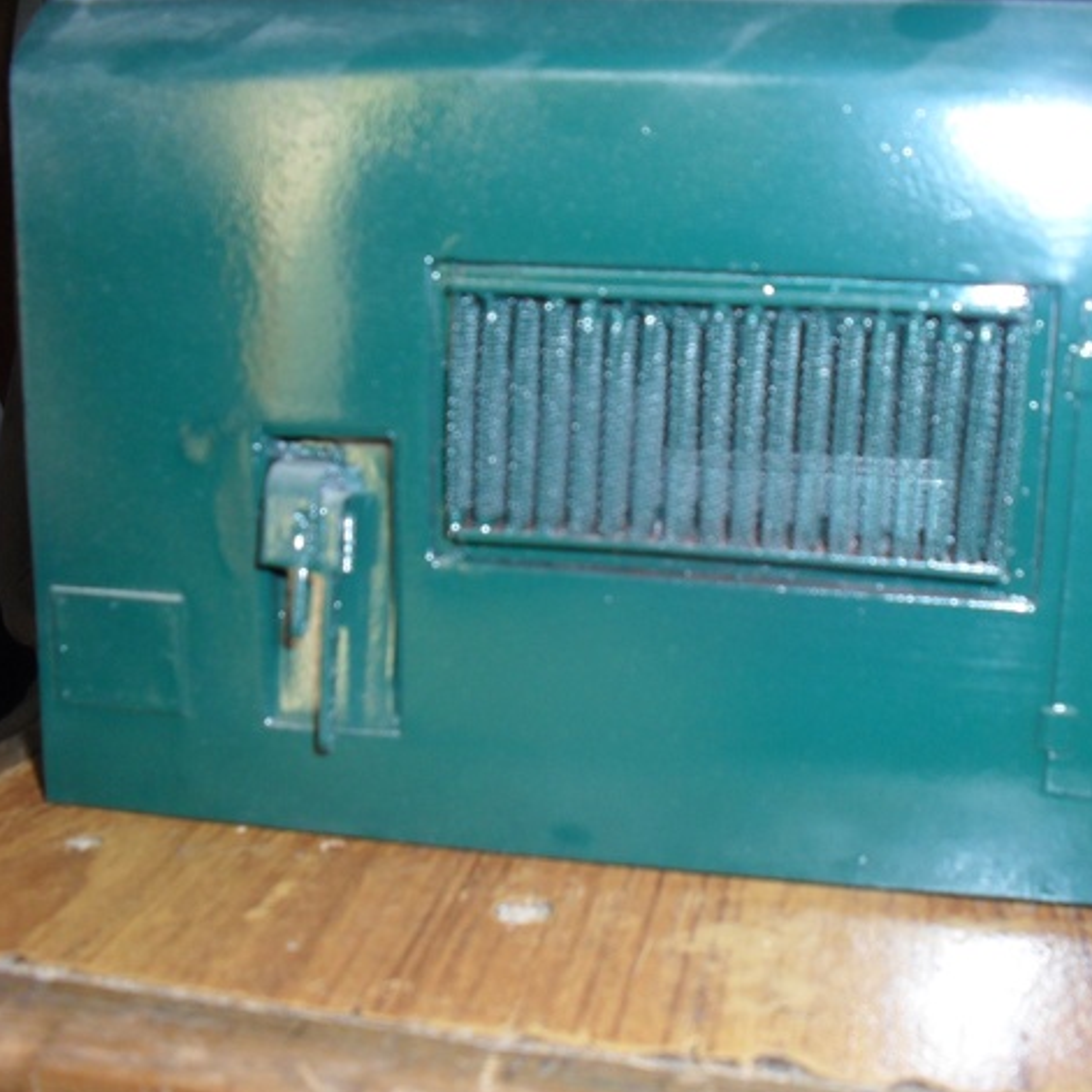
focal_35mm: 42
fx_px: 1499
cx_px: 696
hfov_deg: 39.7
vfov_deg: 40.0
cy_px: 552
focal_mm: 6.3
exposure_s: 1/45
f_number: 3.2
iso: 200
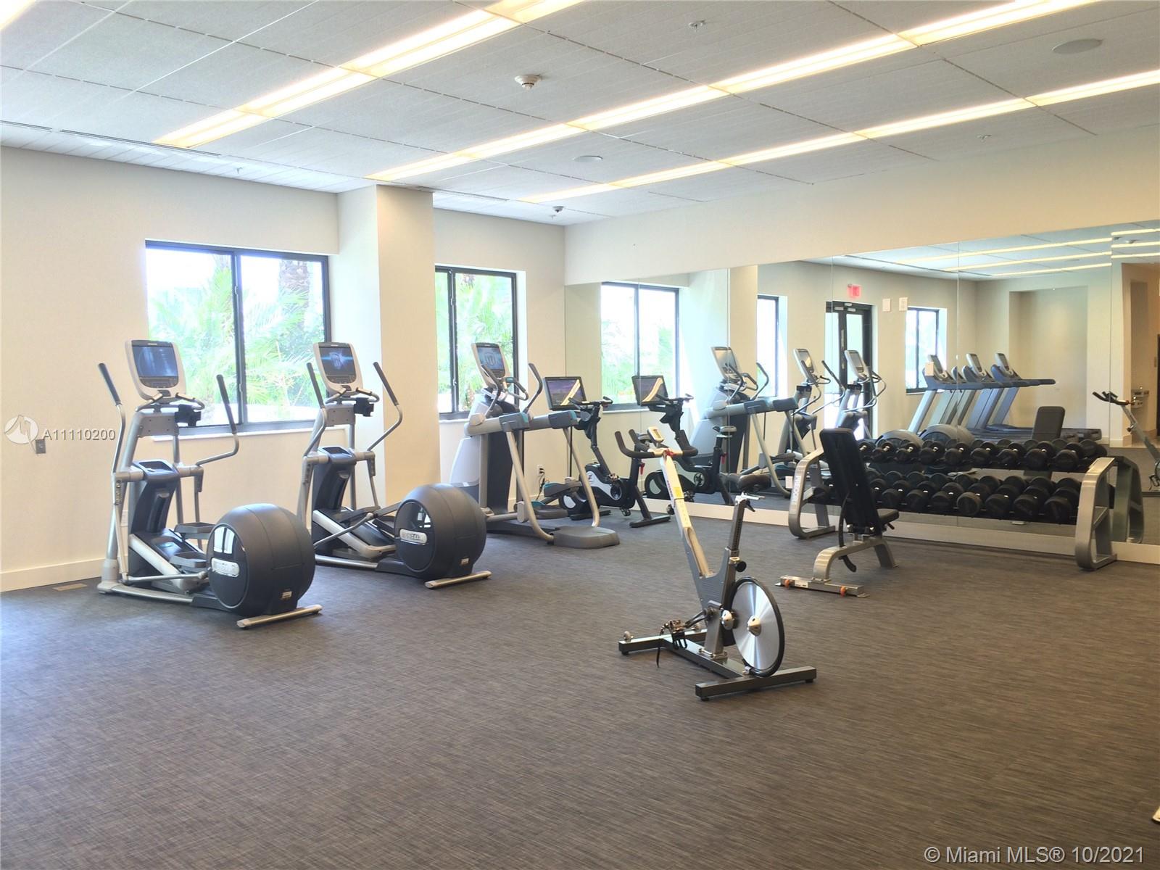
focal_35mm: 29
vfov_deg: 48.2
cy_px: 435
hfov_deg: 61.7
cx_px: 580
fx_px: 972
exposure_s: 1/30
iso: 40
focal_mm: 4.15
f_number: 2.2
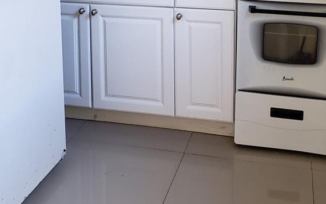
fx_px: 515
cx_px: 134
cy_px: -17
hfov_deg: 35.0
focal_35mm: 58
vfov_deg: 21.3
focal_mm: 4.3
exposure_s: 1/60
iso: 400
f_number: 2.4
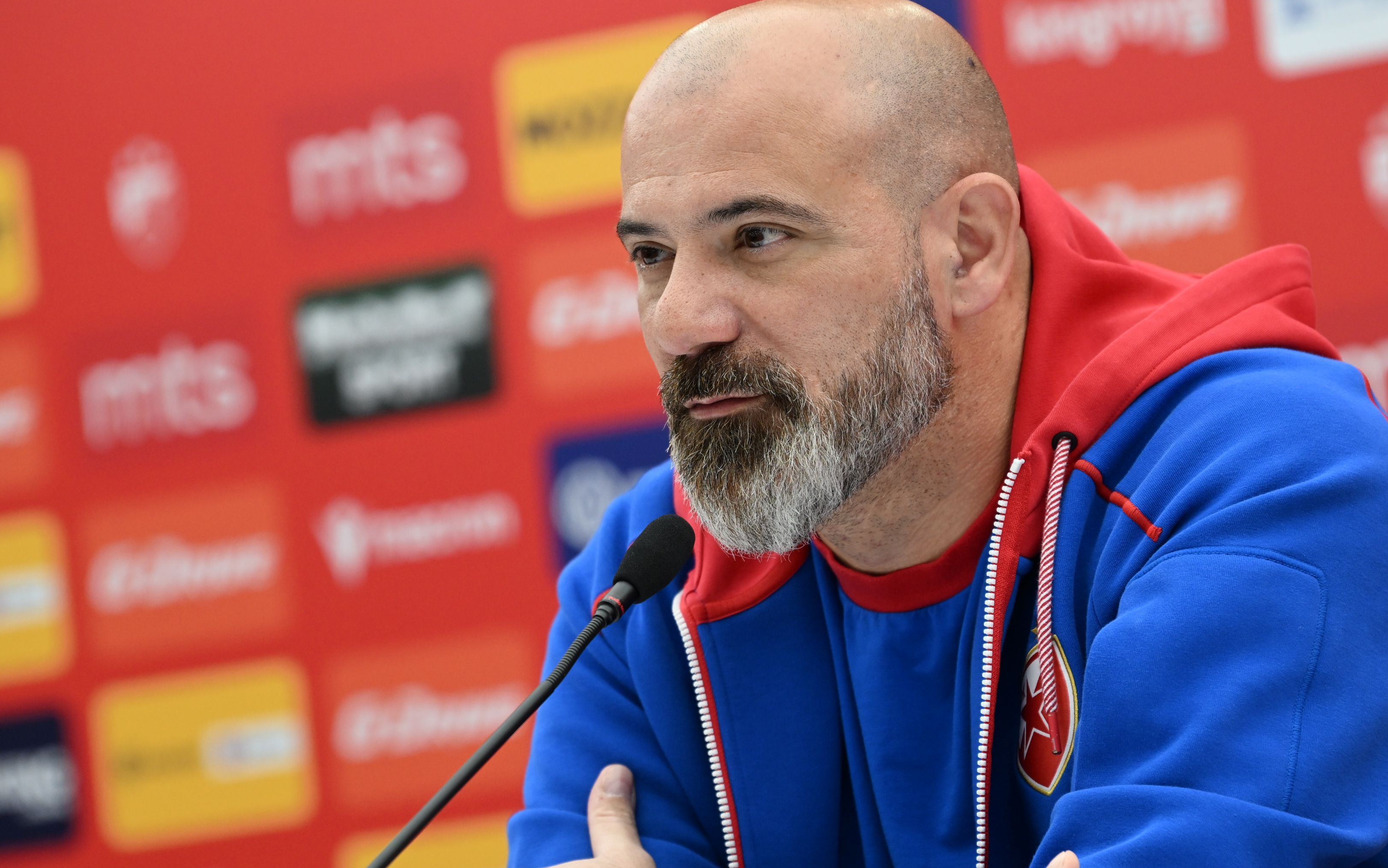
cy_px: 421
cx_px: 694
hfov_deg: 6.9
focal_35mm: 306
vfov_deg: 4.3
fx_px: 11575
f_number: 4
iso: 1000
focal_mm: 200
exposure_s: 1/640
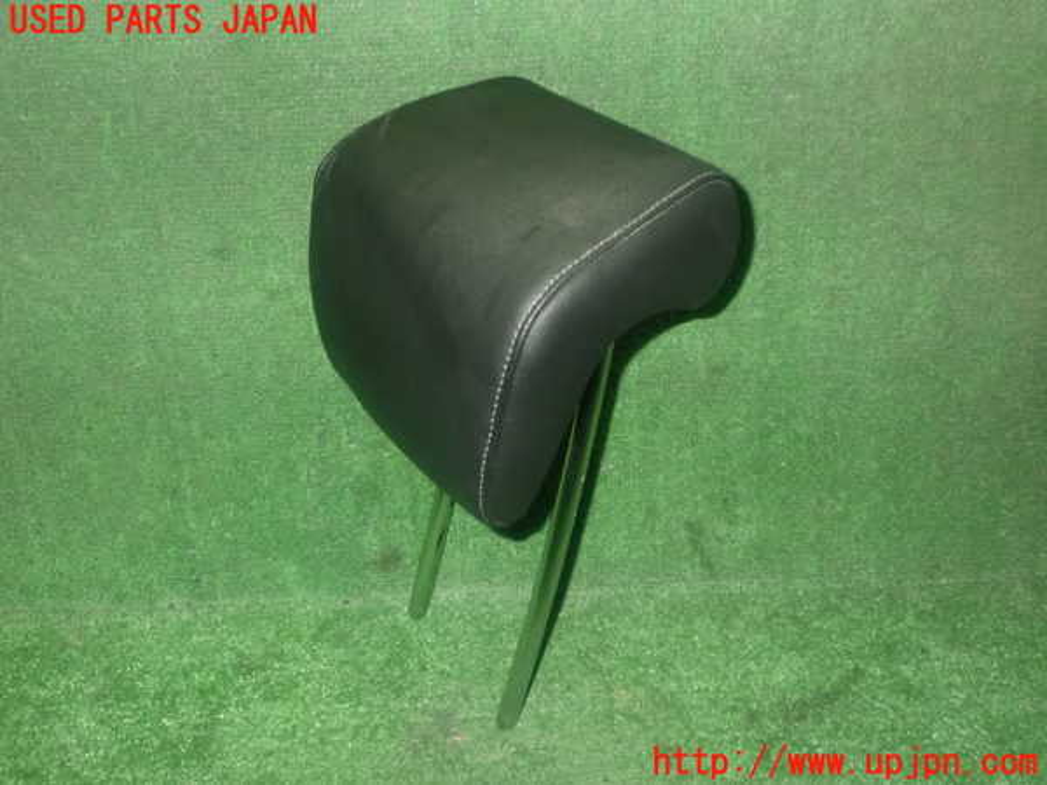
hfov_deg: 51.4
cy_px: 392
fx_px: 1089
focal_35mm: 36
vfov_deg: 39.7
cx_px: 524
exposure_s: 1/40
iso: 1250
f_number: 7.1
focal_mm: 6.37
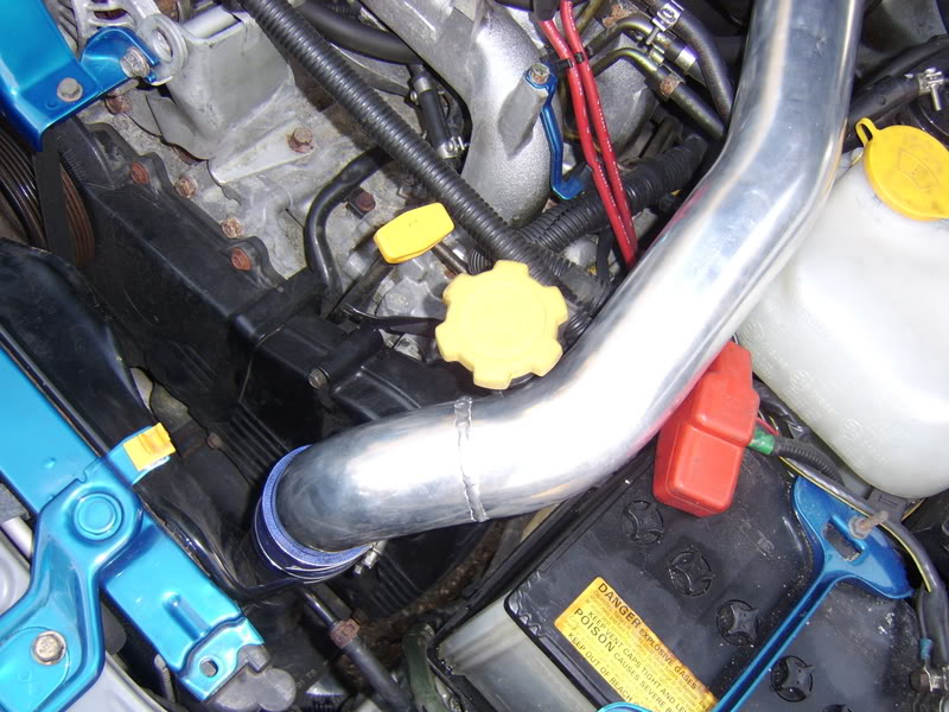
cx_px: 474
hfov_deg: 58.4
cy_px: 356
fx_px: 850
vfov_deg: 45.4
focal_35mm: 31
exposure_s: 1/30
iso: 141
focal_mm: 8.13
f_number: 2.7
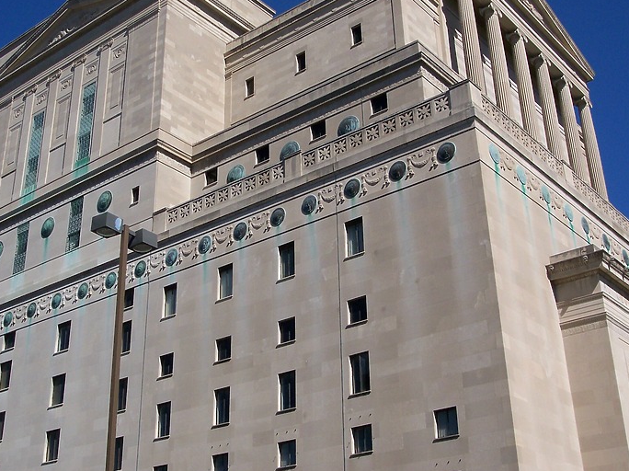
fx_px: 908
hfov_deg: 38.1
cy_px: 188
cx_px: 269
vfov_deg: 29.0
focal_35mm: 50
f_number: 4.8
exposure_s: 1/1000
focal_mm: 8
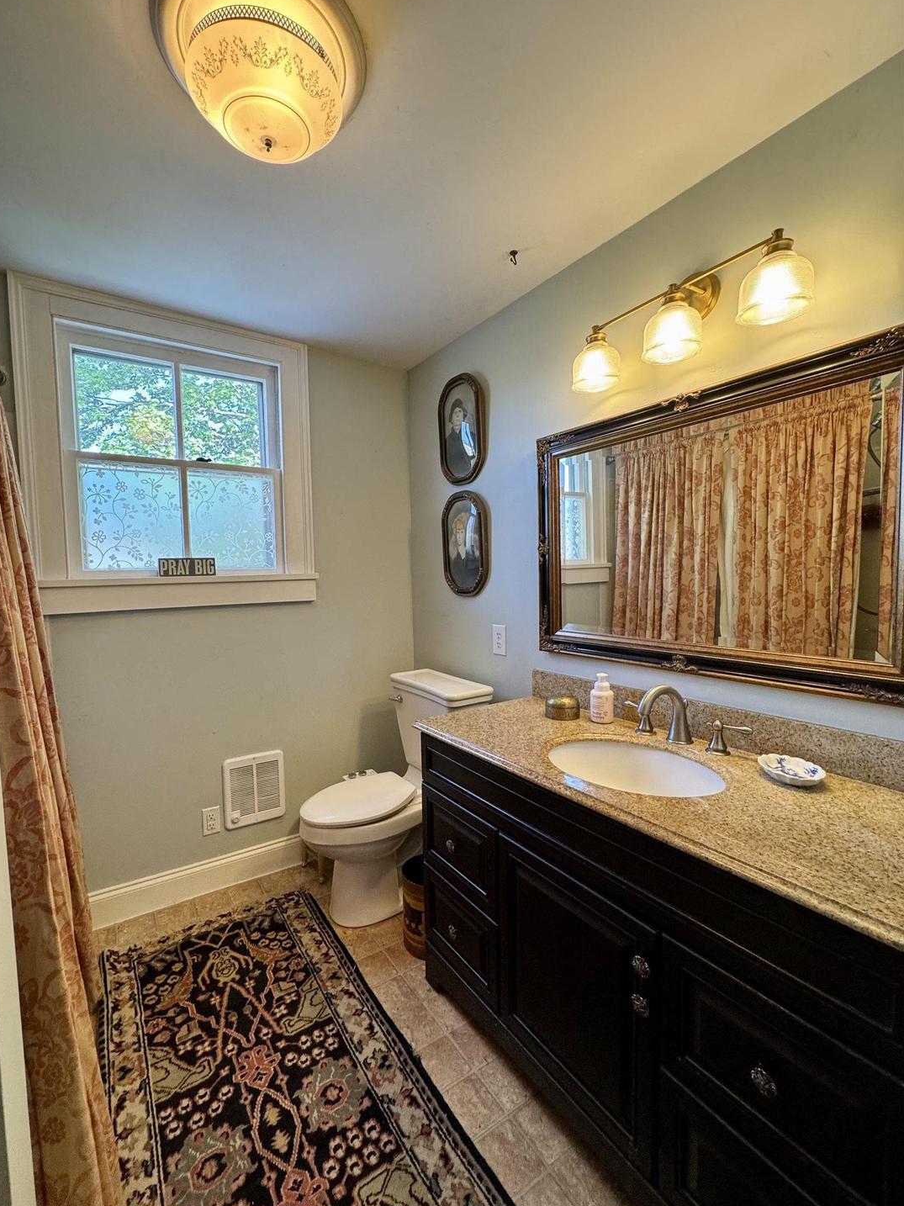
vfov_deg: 98.2
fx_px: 522
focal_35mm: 15
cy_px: 607
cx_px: 420
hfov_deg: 81.6
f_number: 2.2
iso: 200
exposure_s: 1/120
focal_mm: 2.22
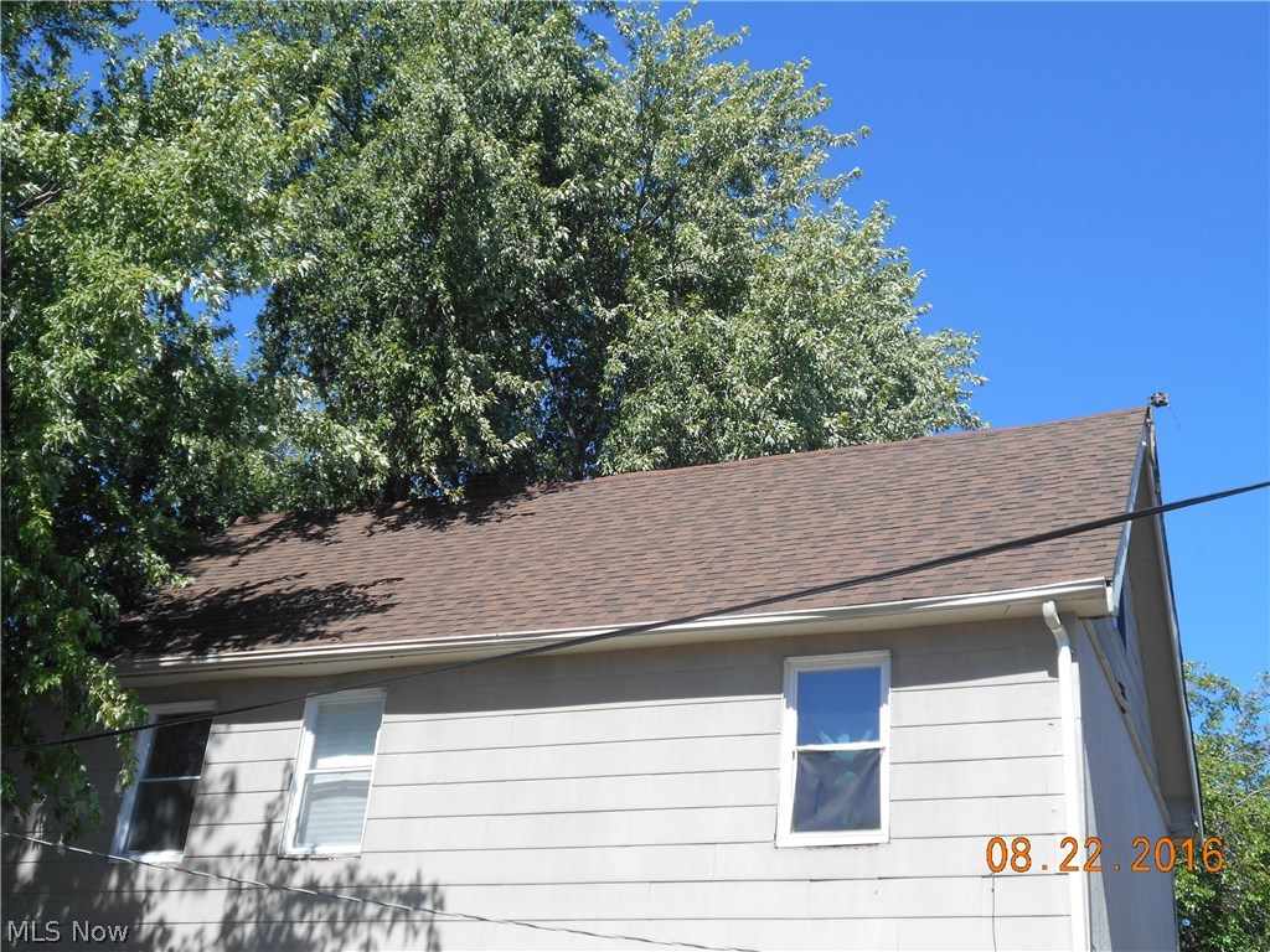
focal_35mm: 44
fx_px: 1614
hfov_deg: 42.9
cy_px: 476
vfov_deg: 32.9
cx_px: 635
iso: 80
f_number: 4.2
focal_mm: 7.7
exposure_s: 1/400
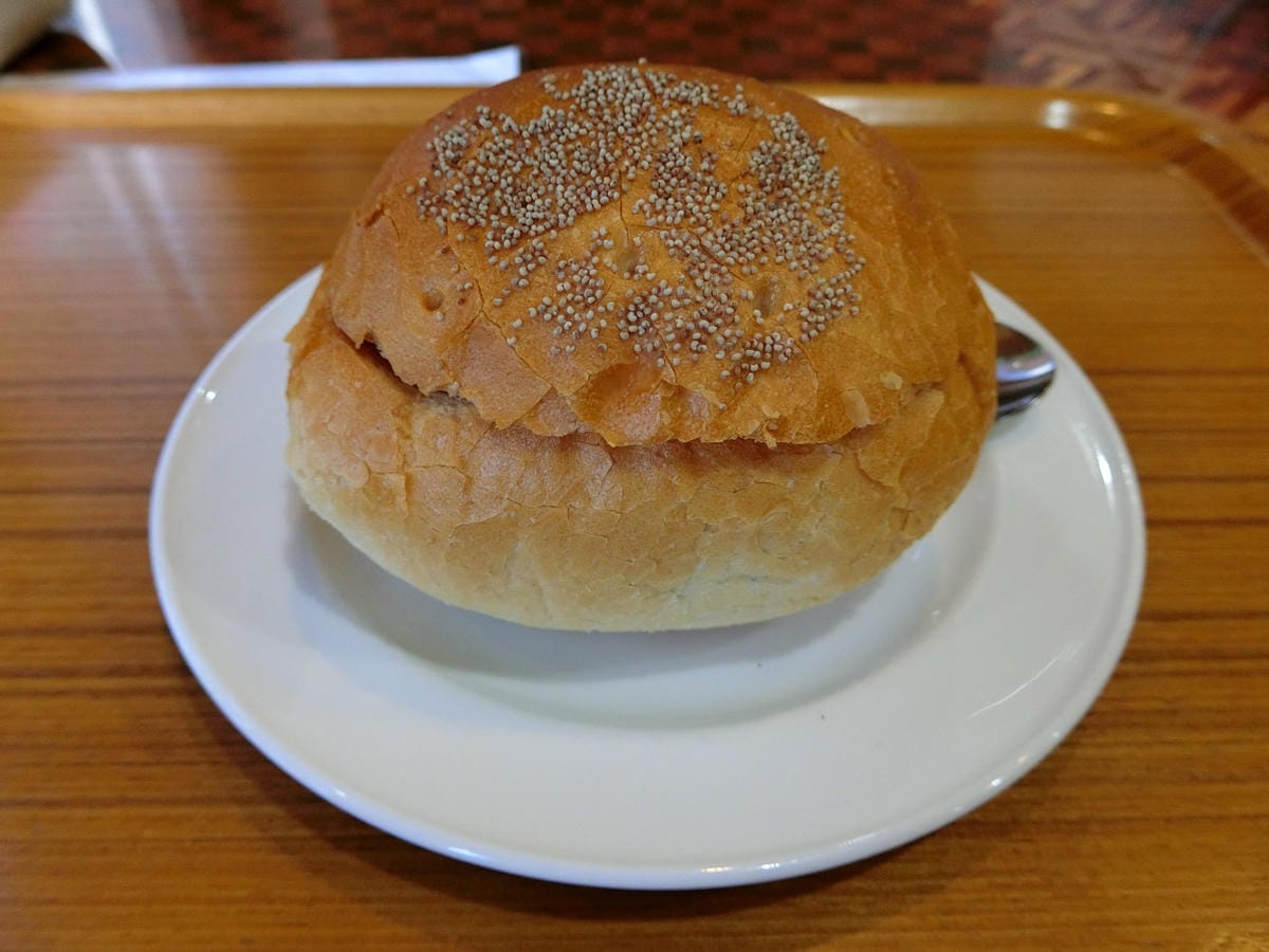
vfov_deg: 54.9
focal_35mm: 25
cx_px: 634
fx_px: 916
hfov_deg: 69.4
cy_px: 476
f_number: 2.8
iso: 400
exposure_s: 1/100
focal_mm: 5.4
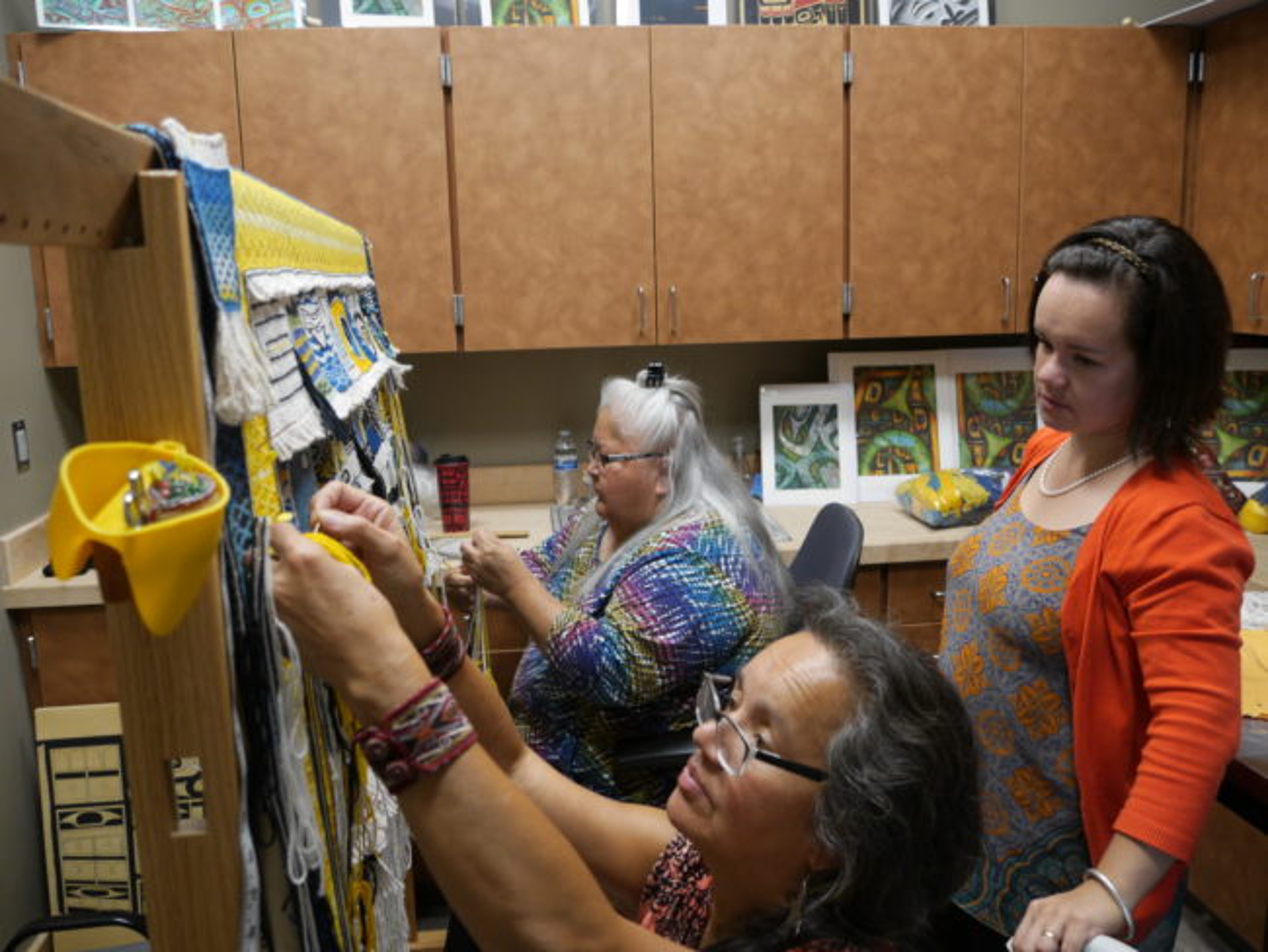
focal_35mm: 28
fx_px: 1026
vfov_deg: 49.8
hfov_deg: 63.4
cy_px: 476
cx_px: 634
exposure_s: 1/60
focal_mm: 14
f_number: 3.5
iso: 1000
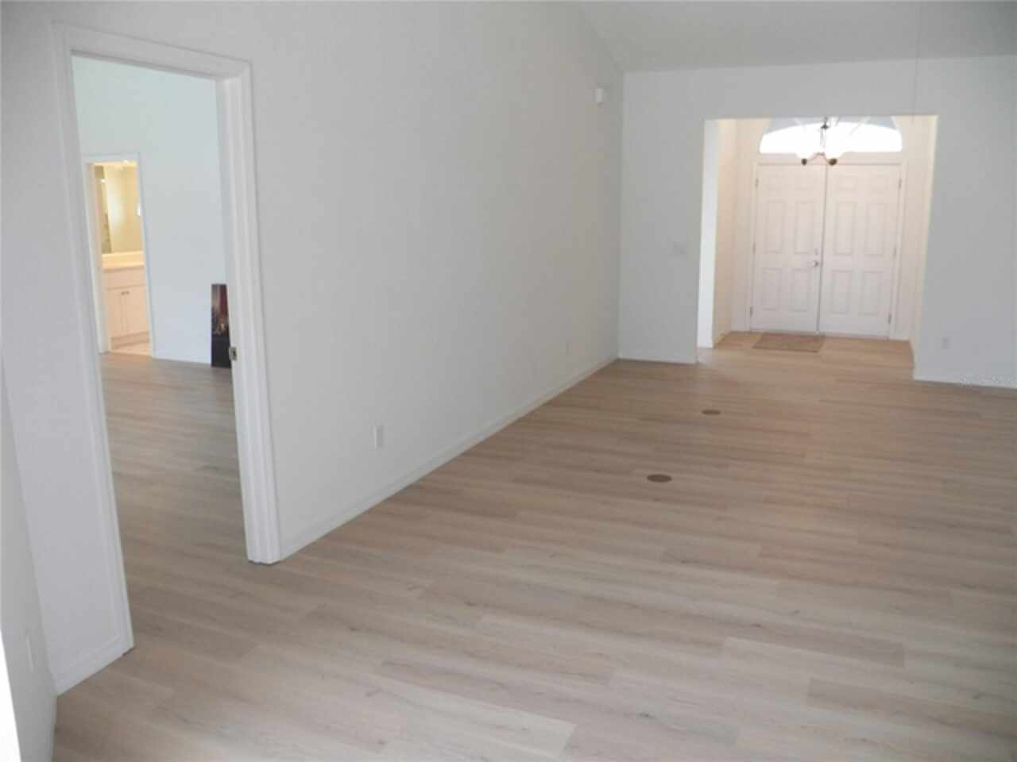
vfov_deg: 49.7
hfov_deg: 63.4
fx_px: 823
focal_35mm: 28
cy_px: 381
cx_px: 508
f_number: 2.8
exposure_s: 1/80
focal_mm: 4.9
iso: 125
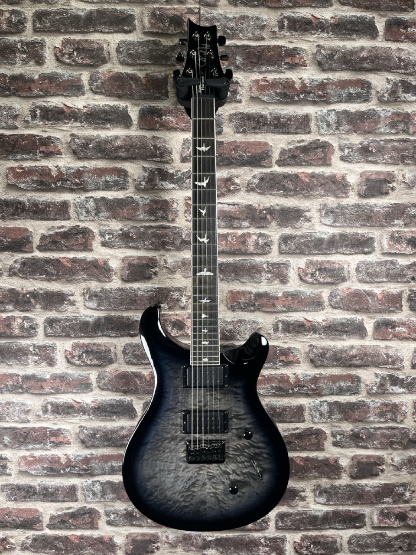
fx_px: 417
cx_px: 208
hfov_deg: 53.1
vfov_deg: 67.3
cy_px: 278
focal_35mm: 26
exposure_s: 1/121
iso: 100
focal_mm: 5.1
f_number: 1.6
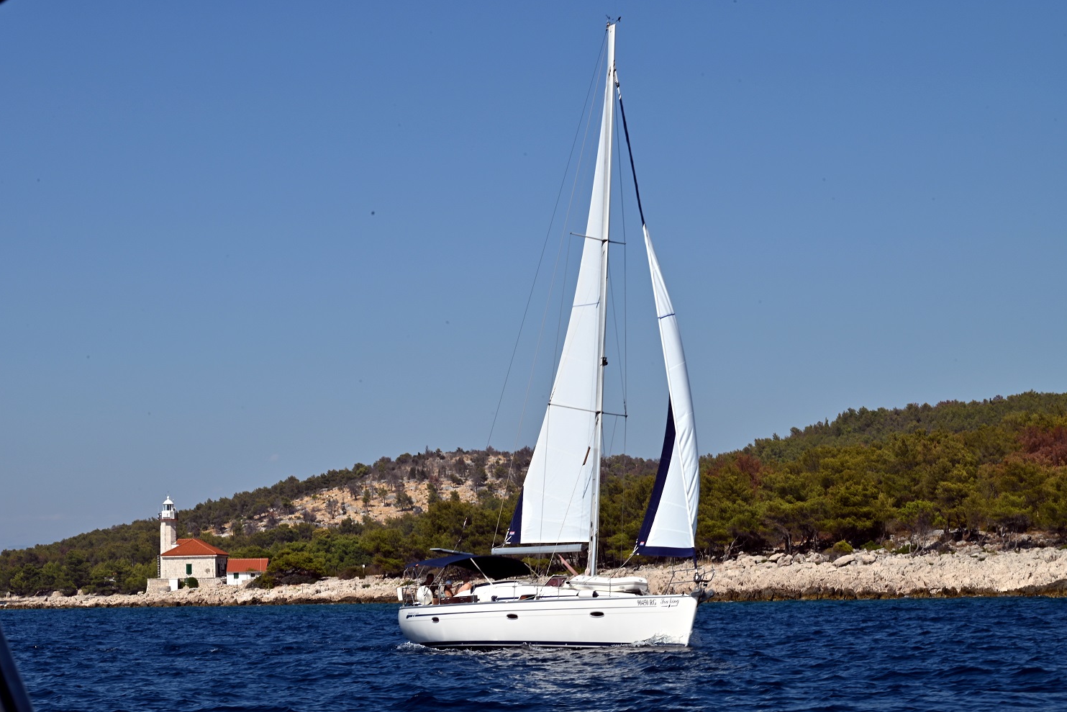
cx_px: 533
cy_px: 356
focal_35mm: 87
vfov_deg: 15.7
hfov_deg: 23.4
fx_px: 2579
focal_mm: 86
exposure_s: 1/100
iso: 140
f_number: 29
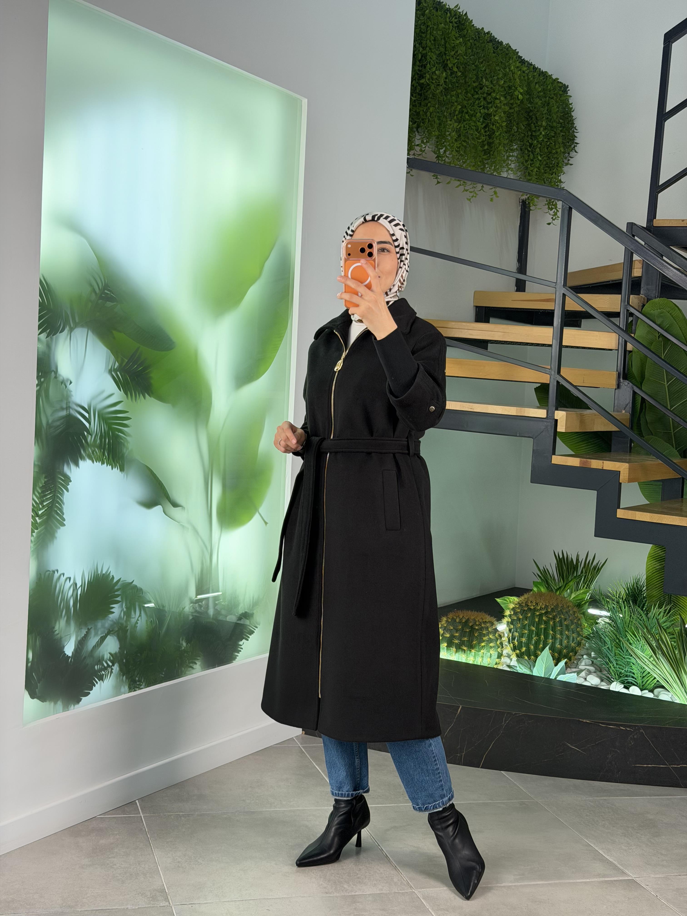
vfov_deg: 39.7
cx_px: 344
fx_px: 1270
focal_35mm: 48
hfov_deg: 30.3
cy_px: 458
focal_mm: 6.76
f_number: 1.78
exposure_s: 1/159
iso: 80
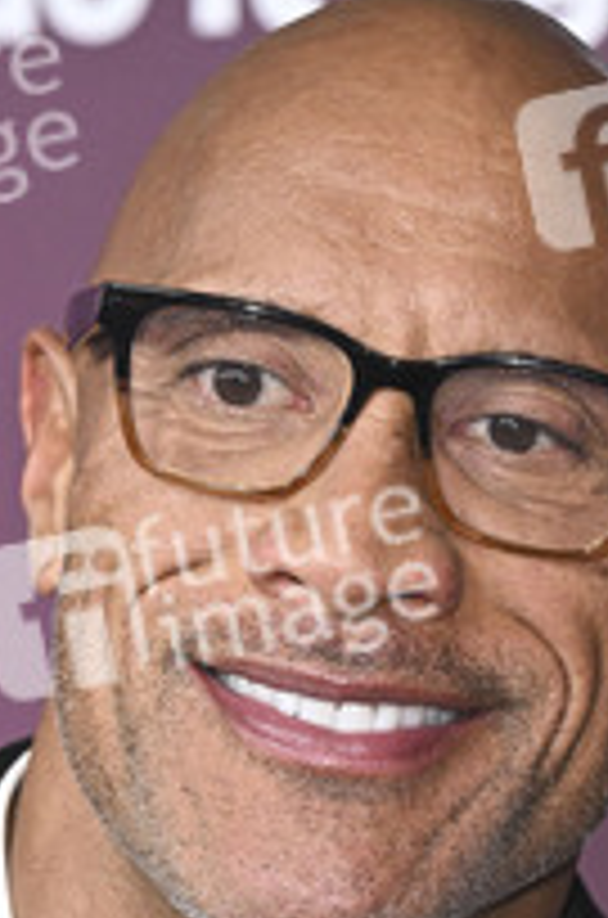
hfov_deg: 6.2
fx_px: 5652
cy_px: 819
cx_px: 338
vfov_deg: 9.3
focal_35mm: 222
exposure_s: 1/320
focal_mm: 113
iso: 2500
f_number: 5.6
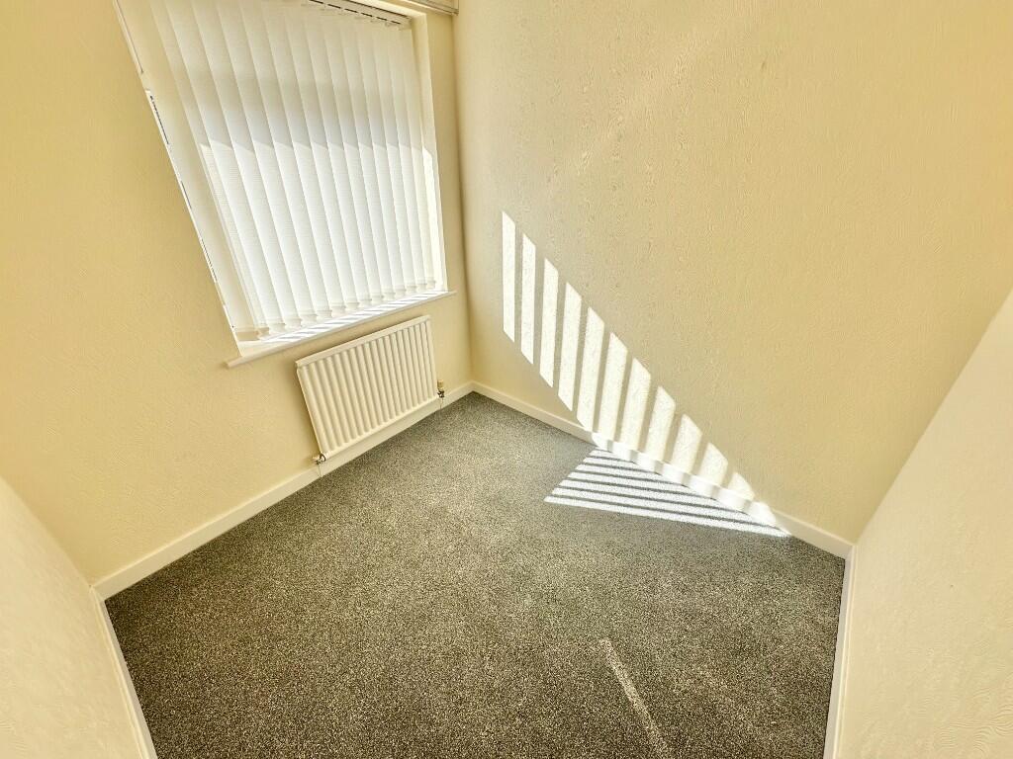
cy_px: 380
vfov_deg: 85.7
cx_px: 506
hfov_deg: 102.1
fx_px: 410
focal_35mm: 14
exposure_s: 1/422
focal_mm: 2.22
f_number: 2.2
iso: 40
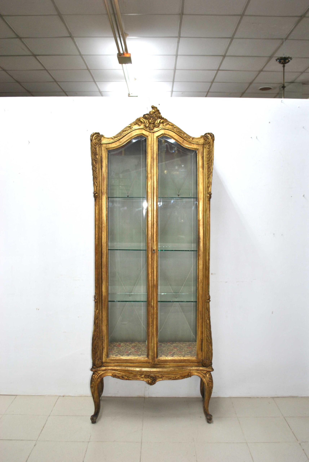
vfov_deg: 57.2
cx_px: 154
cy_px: 231
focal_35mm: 33
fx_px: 424
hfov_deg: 40.1
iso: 200
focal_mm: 22
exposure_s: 1/25
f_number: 4
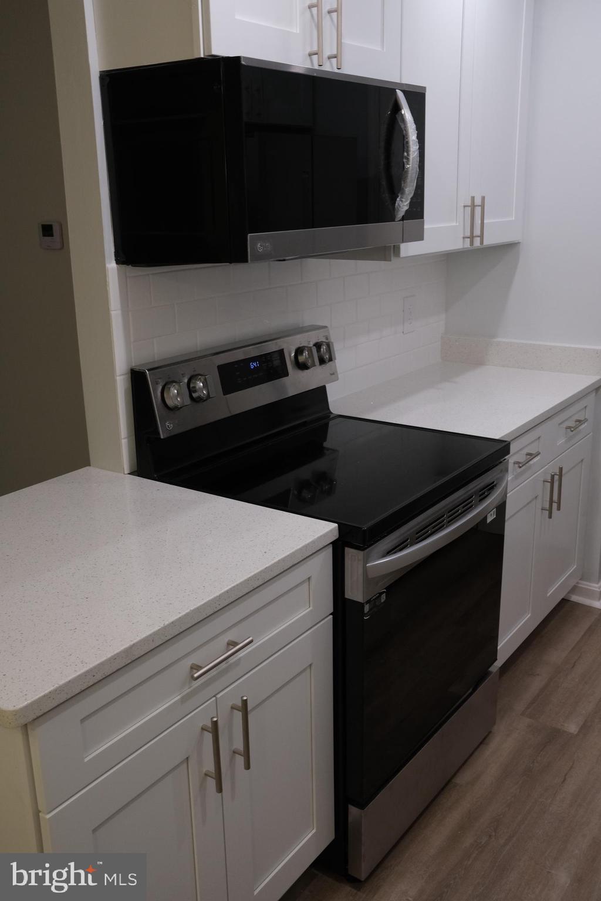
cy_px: 450
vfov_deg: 54.4
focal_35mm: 35
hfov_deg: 37.9
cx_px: 300
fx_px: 876
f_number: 10
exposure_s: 1/30
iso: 1600
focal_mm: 23
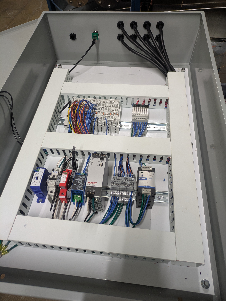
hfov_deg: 54.9
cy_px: 150
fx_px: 217
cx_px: 113
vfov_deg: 69.4
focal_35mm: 25
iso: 127
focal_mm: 5.43
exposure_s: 1/40
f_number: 1.89
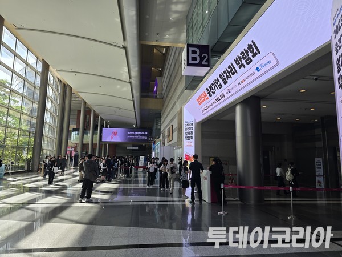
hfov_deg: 73.9
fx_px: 227
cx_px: 171
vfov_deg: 58.9
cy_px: 128
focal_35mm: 23
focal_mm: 6.3
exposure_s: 1/180
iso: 25
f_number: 1.7
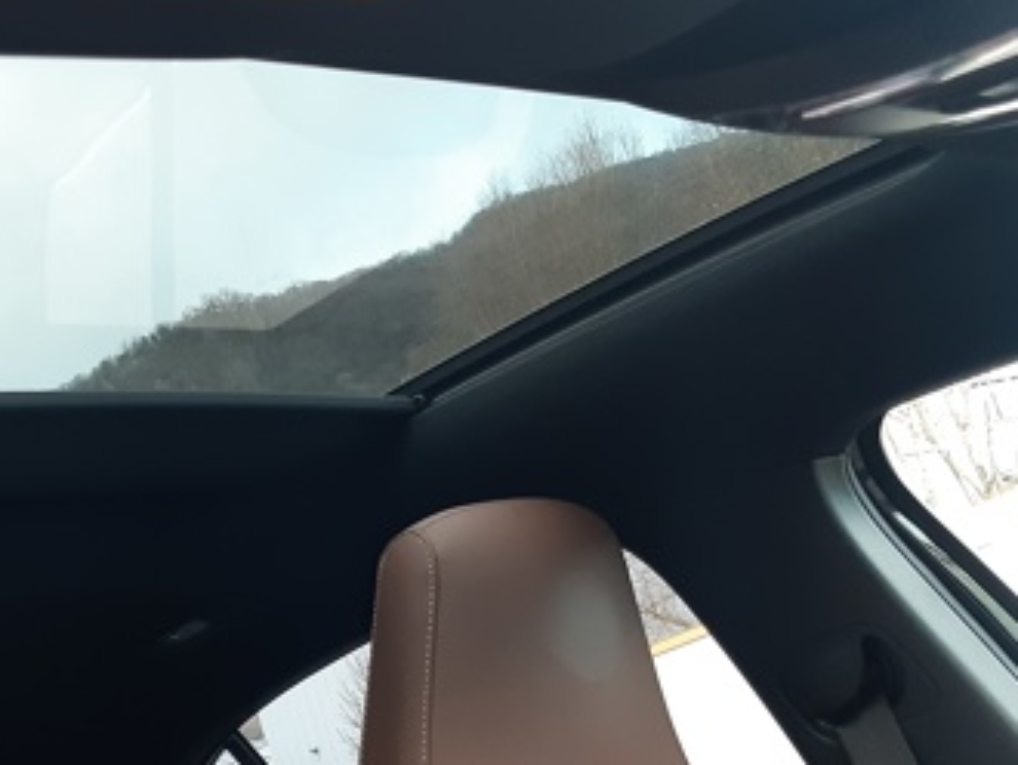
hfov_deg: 30.3
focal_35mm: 63
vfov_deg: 23.0
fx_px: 1854
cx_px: 278
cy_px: 605
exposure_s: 1/50
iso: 250
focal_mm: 3.92
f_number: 1.7
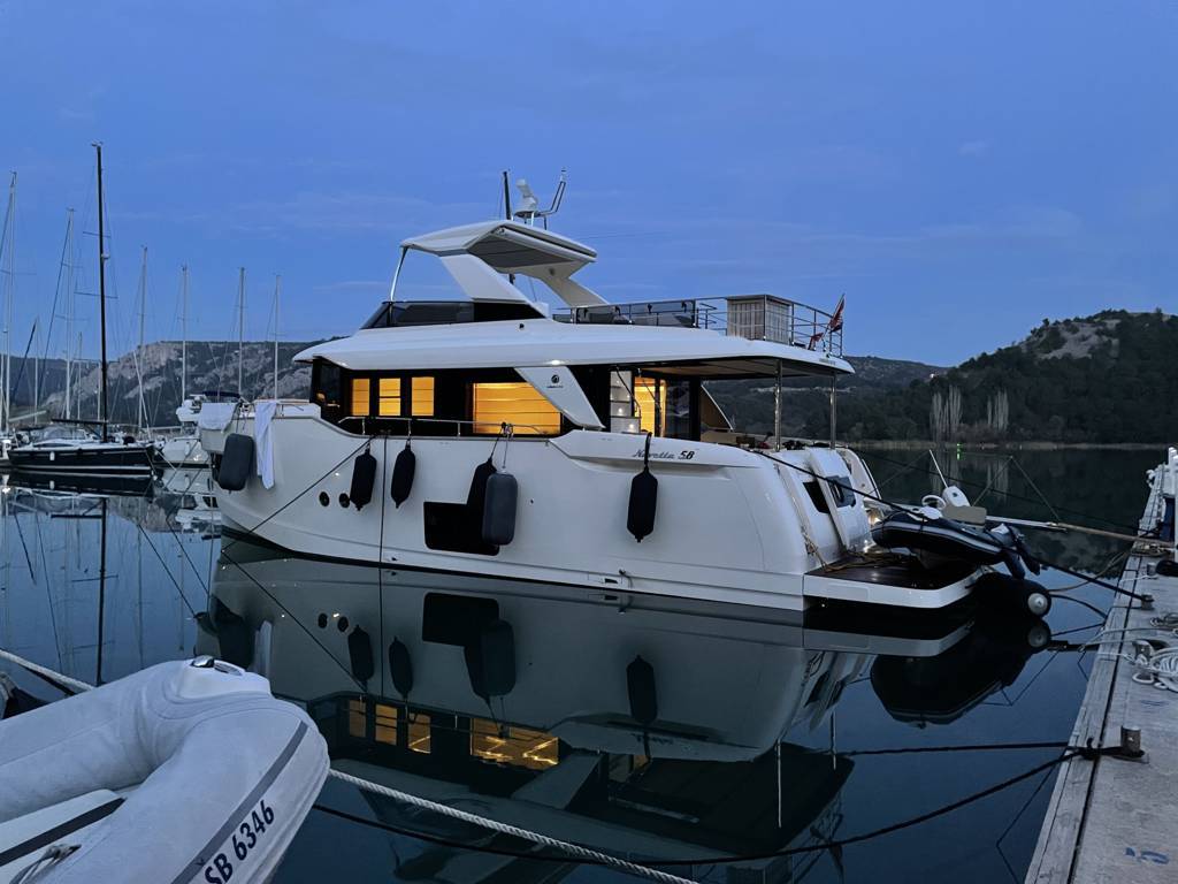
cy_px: 442
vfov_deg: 53.1
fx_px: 885
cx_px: 589
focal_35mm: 26
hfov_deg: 67.3
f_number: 1.6
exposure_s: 1/30
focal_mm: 4.2
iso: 1000
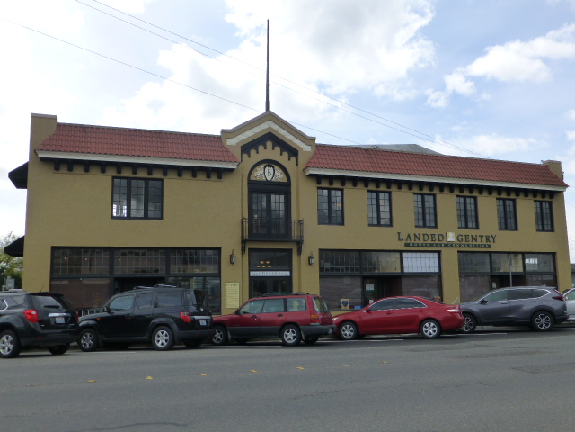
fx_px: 498
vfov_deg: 46.8
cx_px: 288
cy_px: 216
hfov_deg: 60.0
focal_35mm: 30
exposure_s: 1/800
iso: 160
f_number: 4
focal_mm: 5.4
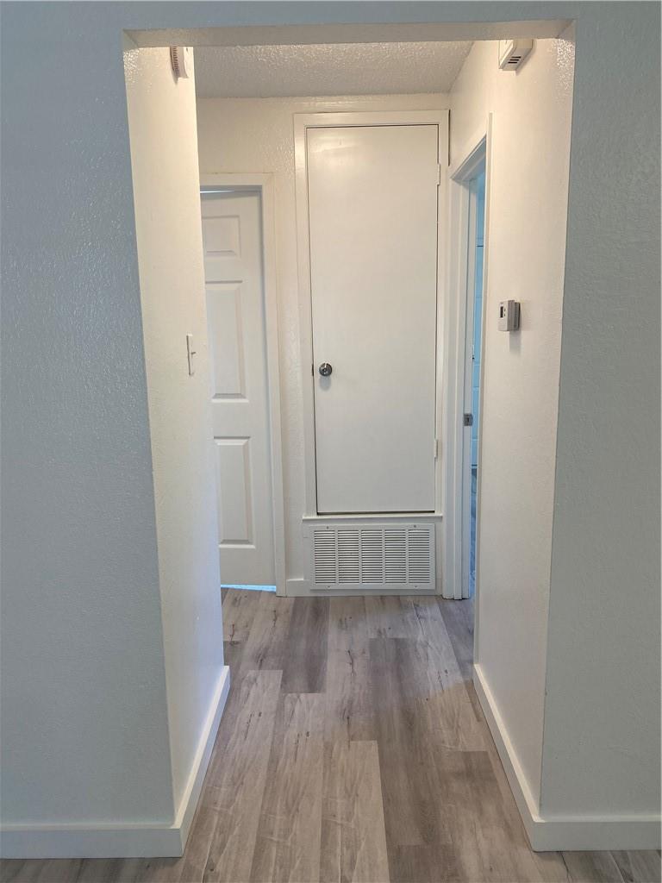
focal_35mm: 26
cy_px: 442
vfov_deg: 67.3
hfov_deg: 53.1
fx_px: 663
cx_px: 331
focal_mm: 4.25
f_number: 1.8
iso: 100
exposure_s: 1/120
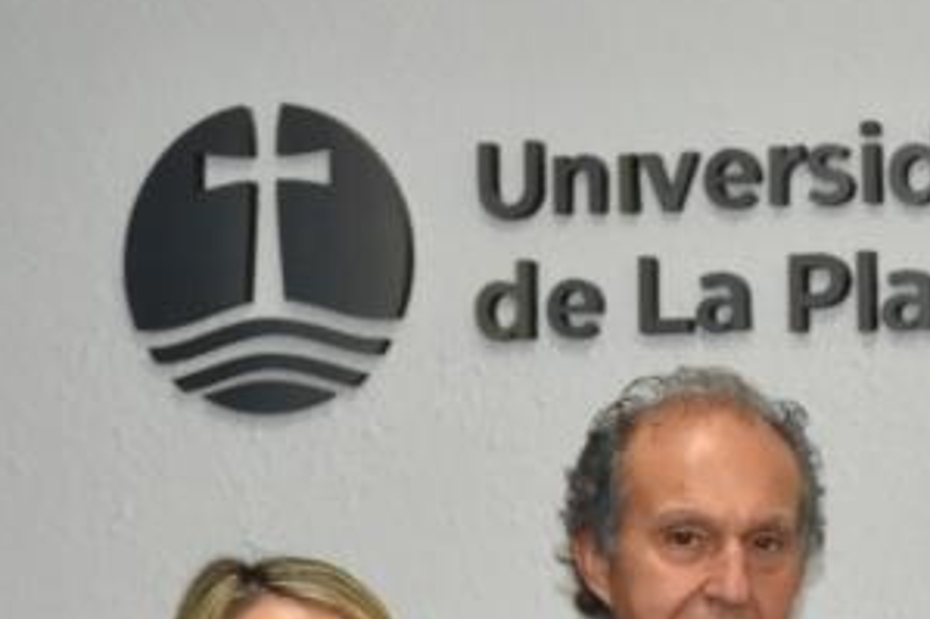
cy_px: 991
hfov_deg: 9.5
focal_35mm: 216
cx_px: 635
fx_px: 5577
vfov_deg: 6.3
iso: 1600
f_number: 5.6
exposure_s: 1/125
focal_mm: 42
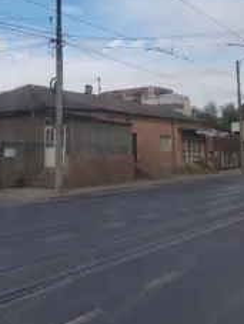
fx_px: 478
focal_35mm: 51
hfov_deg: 28.6
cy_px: 94
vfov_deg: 36.8
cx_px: 100
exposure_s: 1/679
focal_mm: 4.75
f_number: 1.8
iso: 100
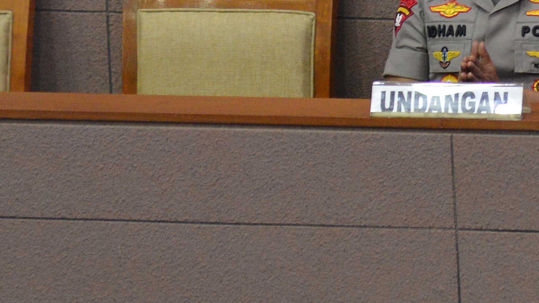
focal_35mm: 727
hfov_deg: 3.0
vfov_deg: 1.7
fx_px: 10392
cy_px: -203
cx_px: 594
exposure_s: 1/125
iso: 2500
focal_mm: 200
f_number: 3.2
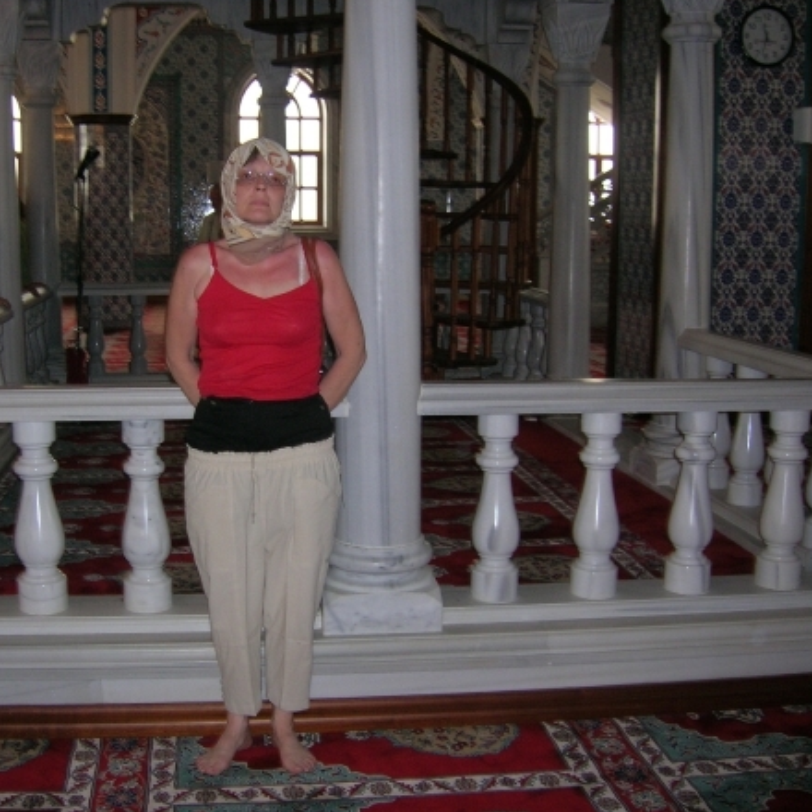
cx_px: 299
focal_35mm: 41
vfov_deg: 40.9
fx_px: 1088
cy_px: 399
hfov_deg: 40.6
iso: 81
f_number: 2.9
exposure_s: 1/60.1
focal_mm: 5.7
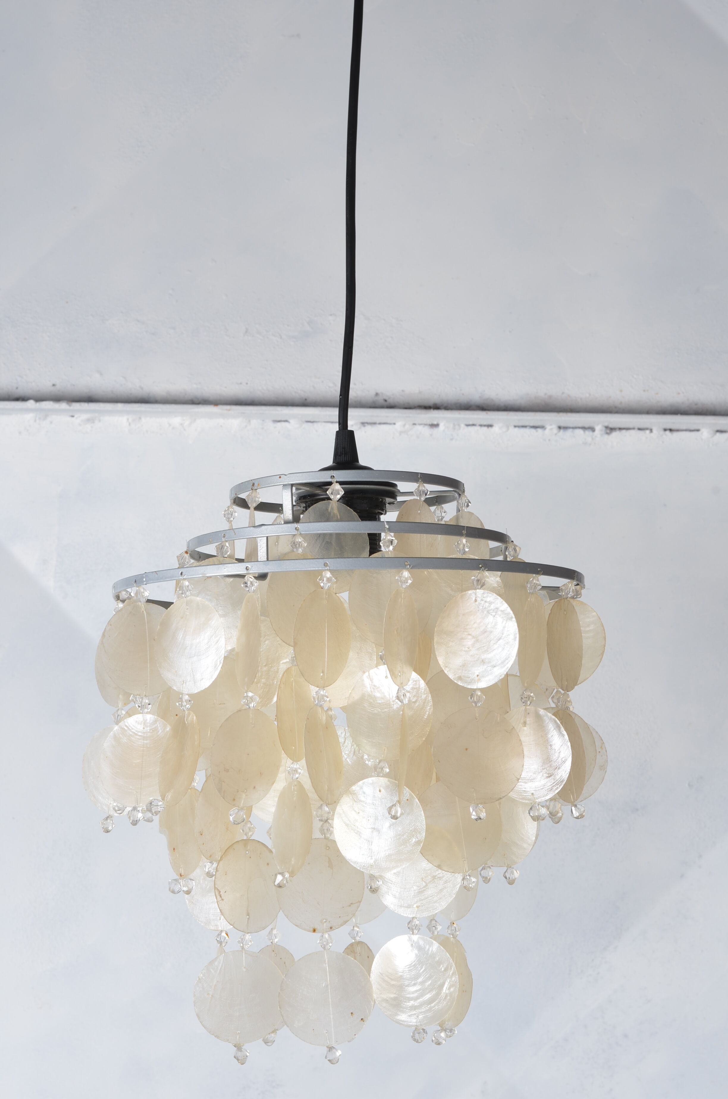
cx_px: 364
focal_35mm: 75
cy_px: 550
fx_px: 2285
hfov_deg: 18.1
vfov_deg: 27.0
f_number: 11
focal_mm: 50
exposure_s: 1/125
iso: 100
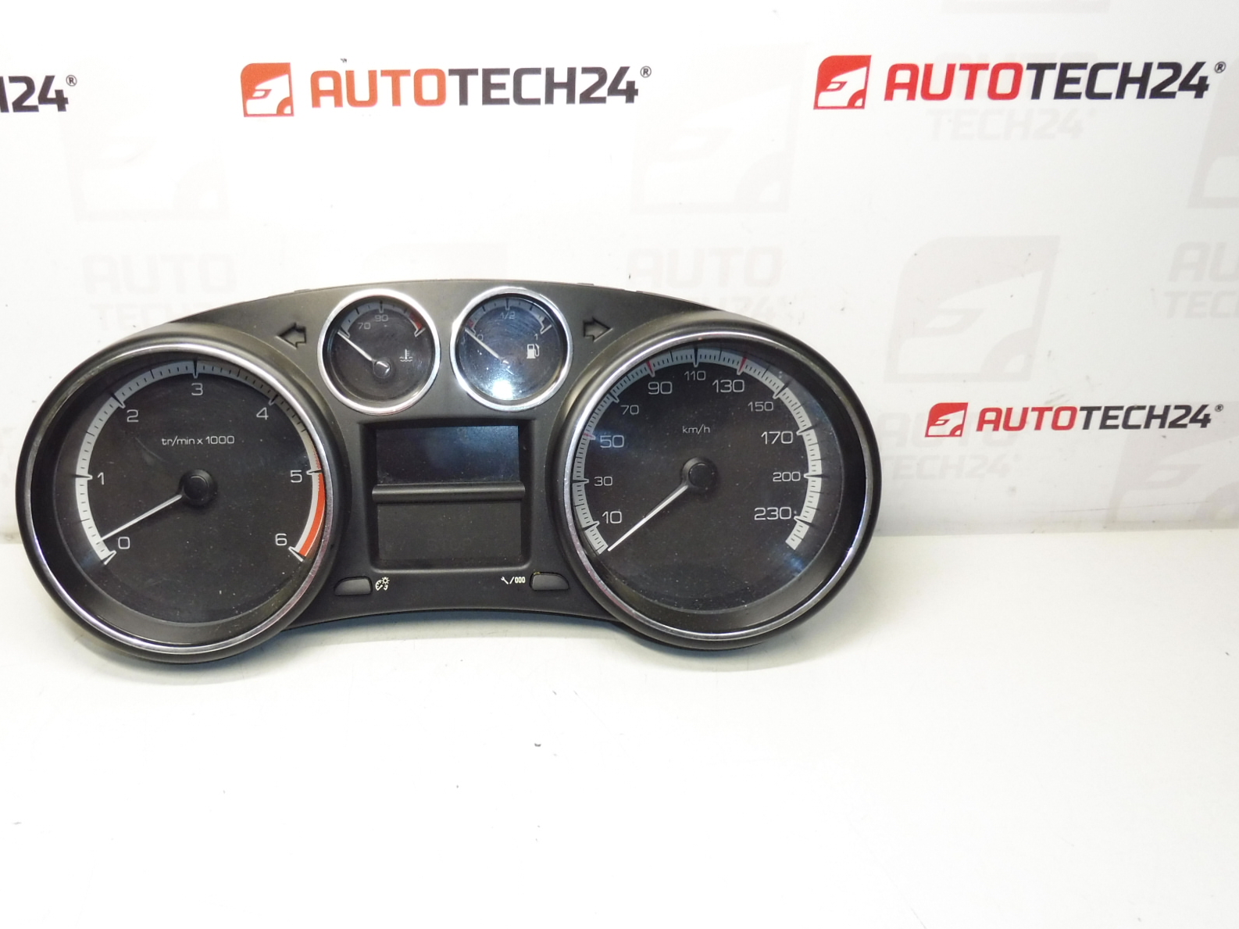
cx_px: 455
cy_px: 519
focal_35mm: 31
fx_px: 1109
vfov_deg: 45.3
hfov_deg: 57.6
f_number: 3.5
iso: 200
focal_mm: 4.3
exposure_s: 1/60
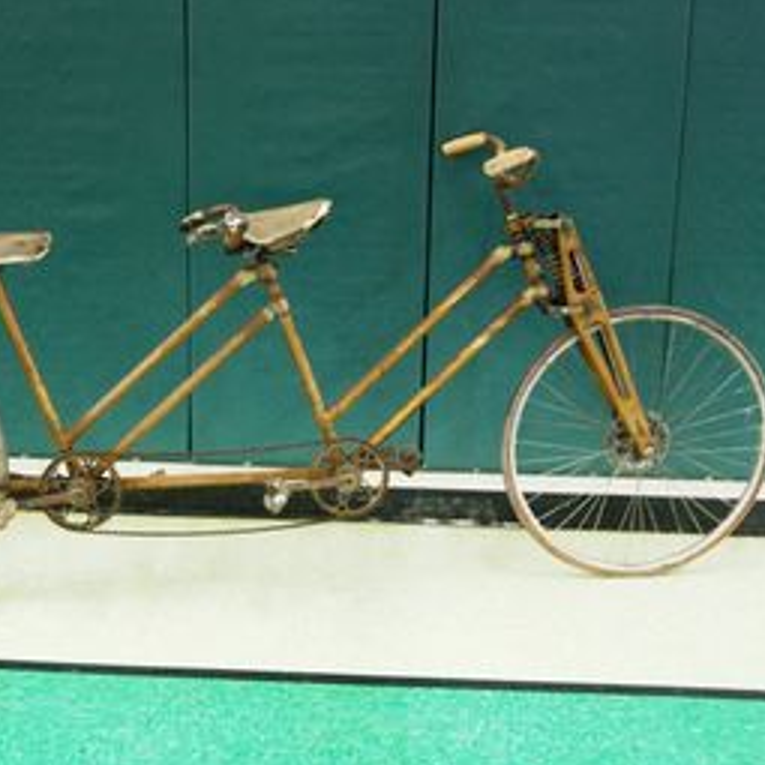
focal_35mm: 56
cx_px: 240
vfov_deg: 30.6
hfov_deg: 30.3
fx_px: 1400
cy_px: 387
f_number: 4.2
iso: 1600
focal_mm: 28
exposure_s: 1/20
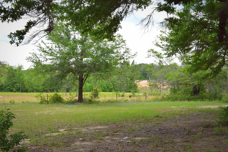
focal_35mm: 45
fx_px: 285
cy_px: 76
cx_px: 114
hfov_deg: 43.6
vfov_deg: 29.9
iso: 200
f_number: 8
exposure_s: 1/250
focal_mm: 30
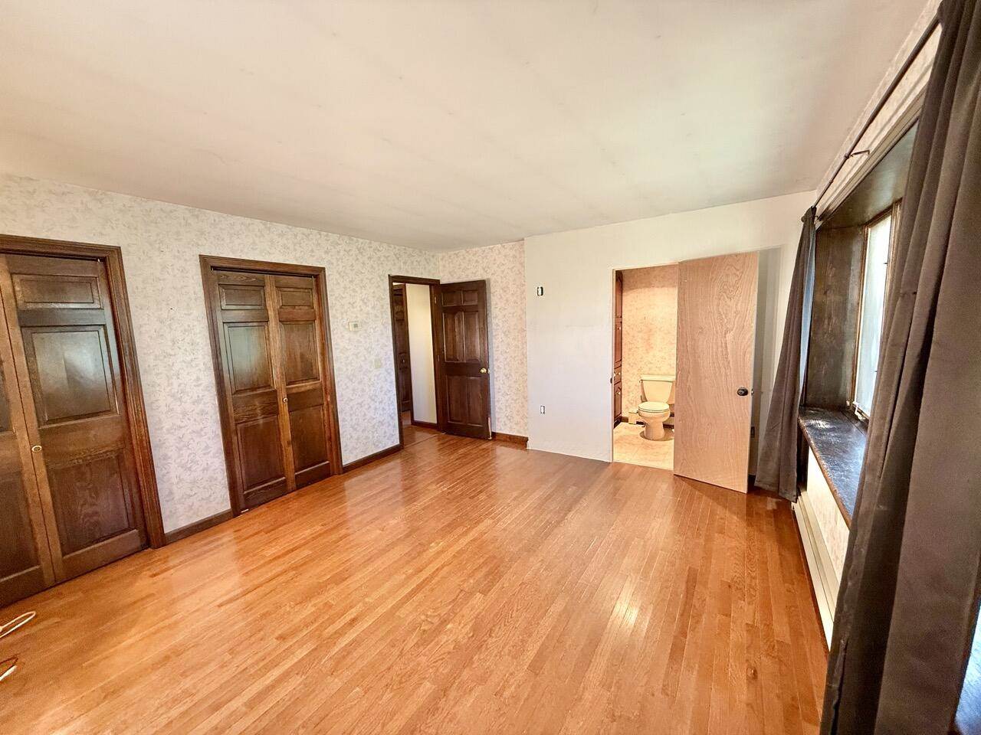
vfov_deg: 85.7
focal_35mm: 14
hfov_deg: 102.1
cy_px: 368
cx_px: 490
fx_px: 397
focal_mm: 2.22
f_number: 2.2
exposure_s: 1/60
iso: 200
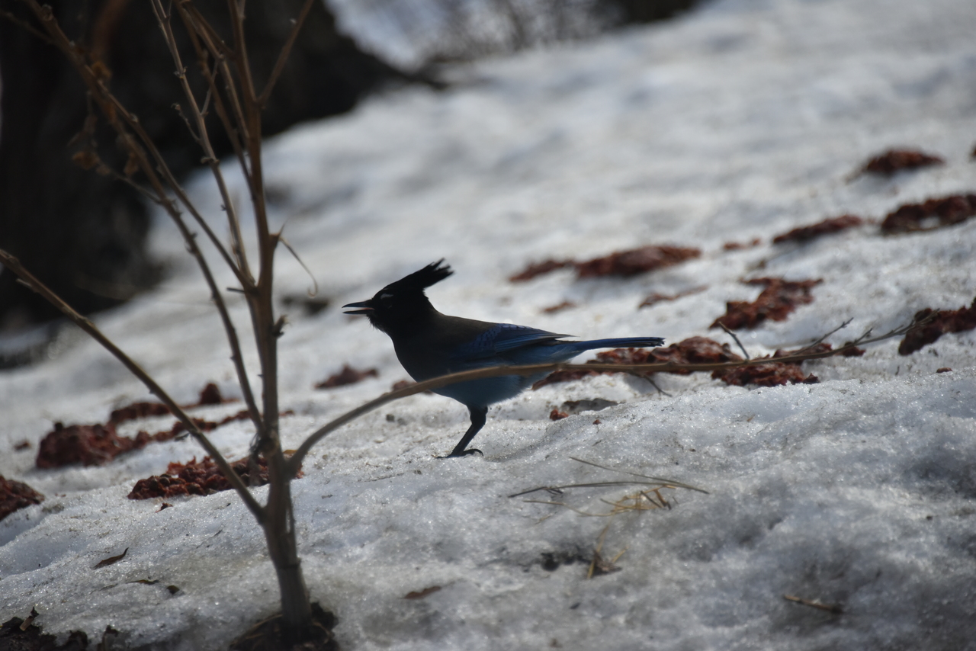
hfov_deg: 6.9
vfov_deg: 4.6
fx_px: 8135
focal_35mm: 300
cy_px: 326
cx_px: 488
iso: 1600
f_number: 5.6
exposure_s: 1/640
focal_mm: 300
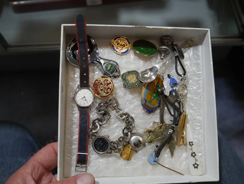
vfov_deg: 39.7
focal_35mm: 36
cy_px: 92
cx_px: 122
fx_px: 254
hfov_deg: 51.3
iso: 200
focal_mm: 18
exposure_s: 1/60
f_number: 4
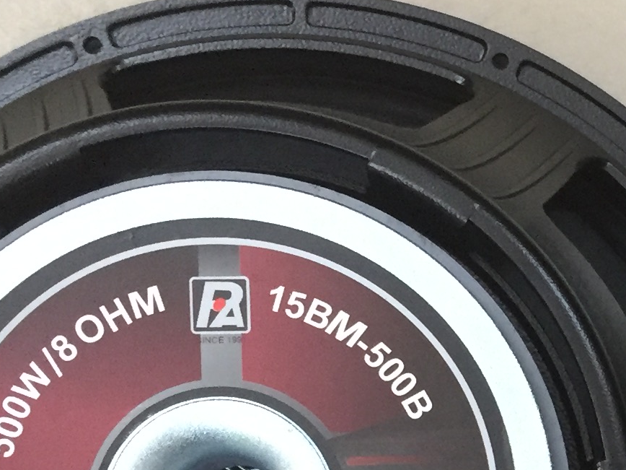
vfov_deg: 13.2
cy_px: 564
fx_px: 1971
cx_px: 855
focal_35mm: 109
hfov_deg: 16.8
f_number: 2.2
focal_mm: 4.15
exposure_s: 1/33
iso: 250
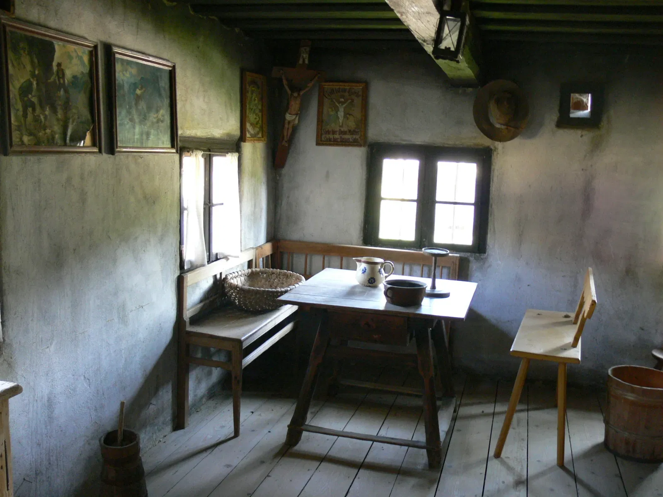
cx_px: 332
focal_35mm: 35
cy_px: 248
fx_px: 670
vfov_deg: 40.7
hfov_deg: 52.6
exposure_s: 1/6
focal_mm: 7.4
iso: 200
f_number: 2.8
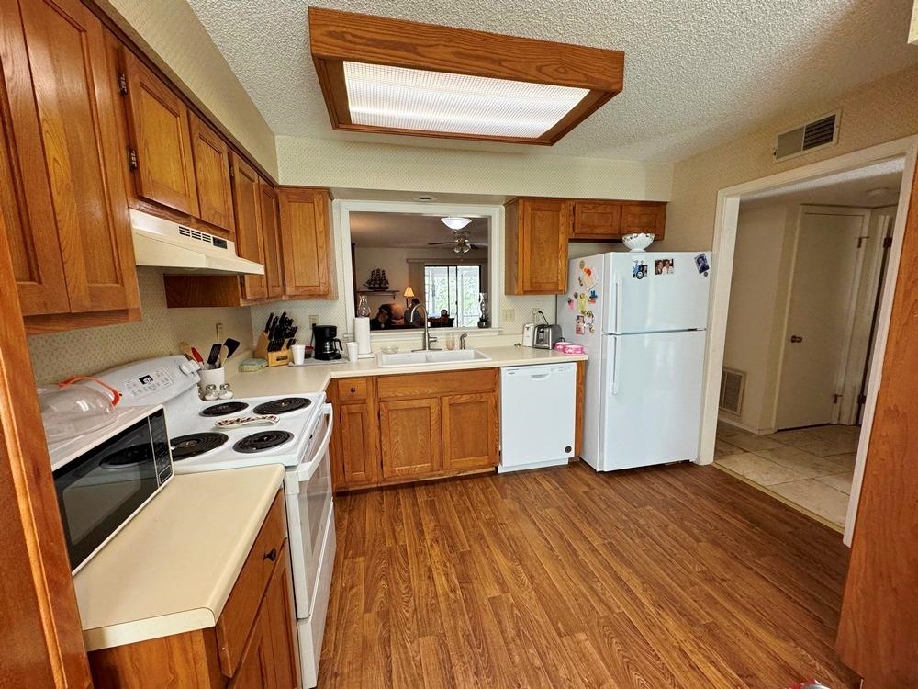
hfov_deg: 102.1
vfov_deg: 85.7
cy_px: 344
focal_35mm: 14
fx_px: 371
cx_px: 459
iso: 250
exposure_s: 1/120
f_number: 2.2
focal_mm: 2.22
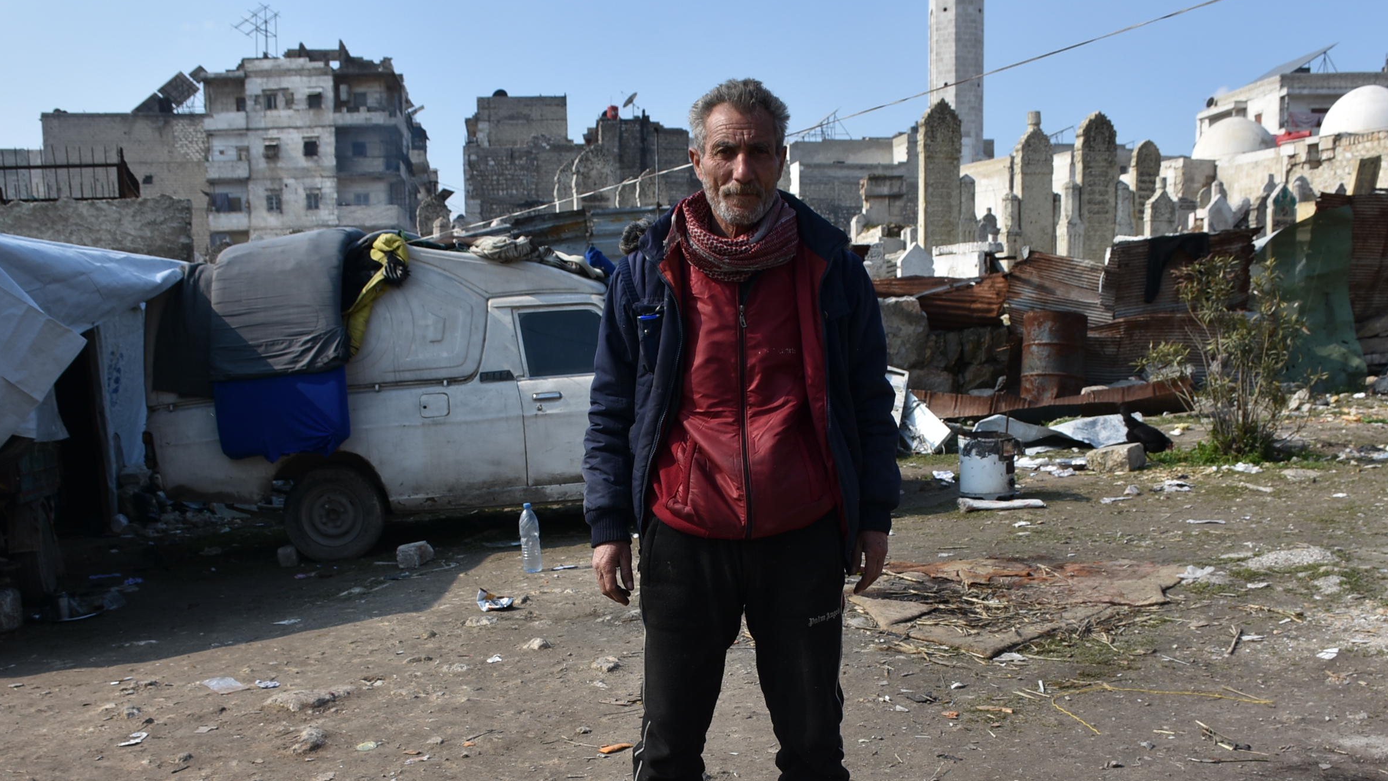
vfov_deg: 26.8
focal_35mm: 44
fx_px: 1619
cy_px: 564
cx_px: 701
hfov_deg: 46.4
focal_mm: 22
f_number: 7.1
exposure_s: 1/200
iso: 100
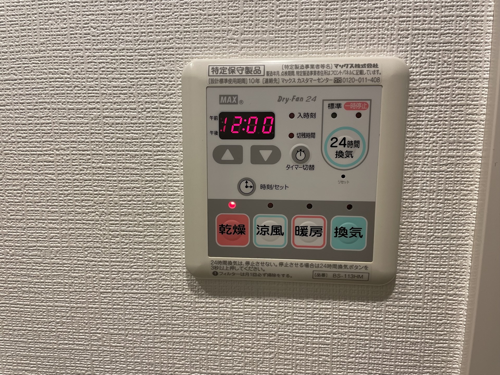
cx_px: 250
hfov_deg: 67.3
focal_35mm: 26
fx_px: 376
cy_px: 188
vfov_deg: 53.1
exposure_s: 1/50
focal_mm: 4.2
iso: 64
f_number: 1.6
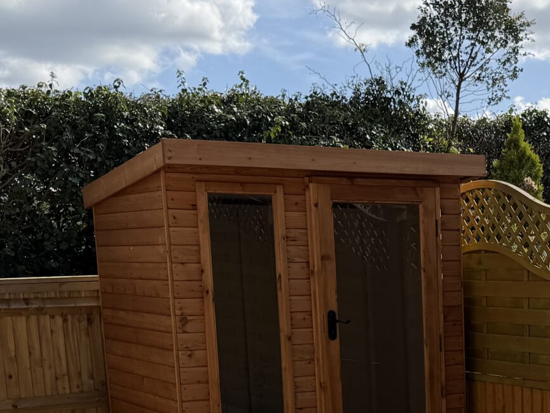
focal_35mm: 71
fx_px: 1128
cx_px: 518
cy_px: 488
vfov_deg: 19.6
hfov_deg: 26.3
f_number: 1.78
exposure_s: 1/5319
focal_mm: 6.76
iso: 80
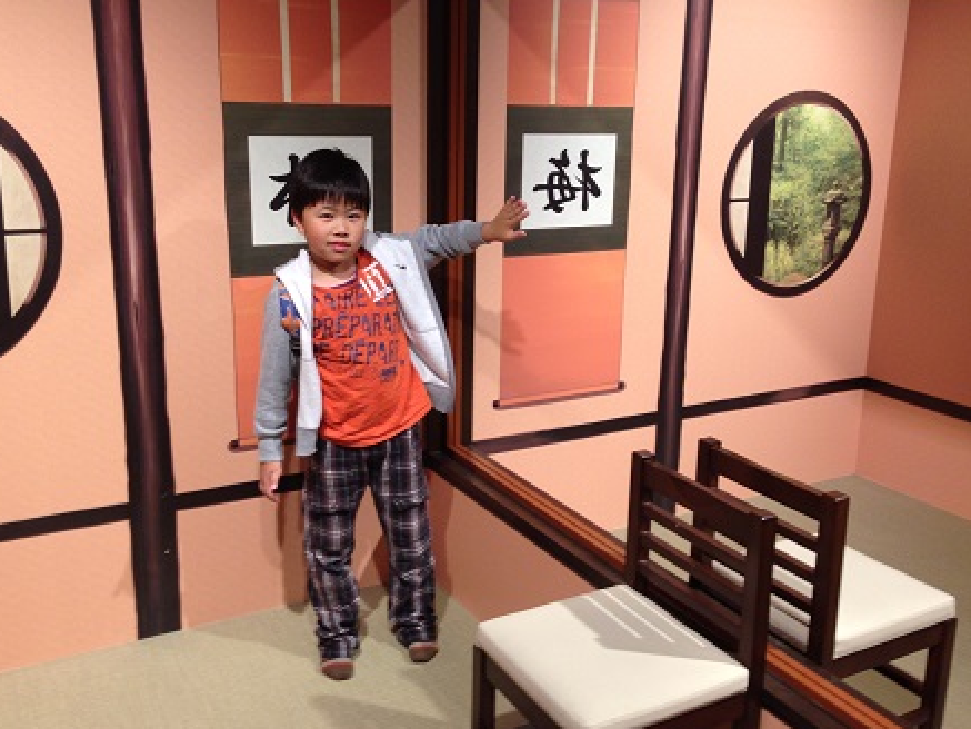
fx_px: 1038
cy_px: 356
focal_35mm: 37
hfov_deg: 50.1
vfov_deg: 38.7
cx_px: 493
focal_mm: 4.12
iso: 64
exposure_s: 1/20
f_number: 2.4
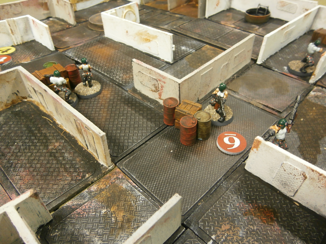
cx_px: 163
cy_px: 122
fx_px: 245
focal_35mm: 26
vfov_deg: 53.1
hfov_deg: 67.3
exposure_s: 1/15
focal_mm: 4.7
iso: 200
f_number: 2.8
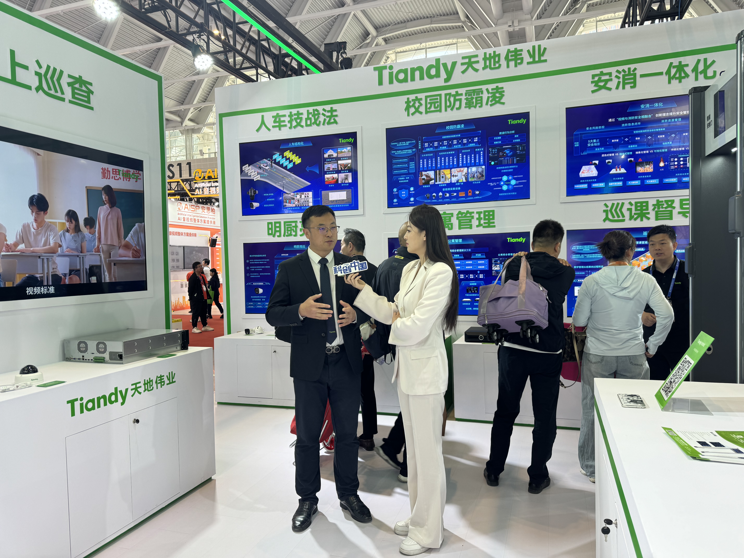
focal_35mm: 24
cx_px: 372
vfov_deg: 56.8
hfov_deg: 71.6
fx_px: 516
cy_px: 279
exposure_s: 1/100
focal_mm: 6.86
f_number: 1.78
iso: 64
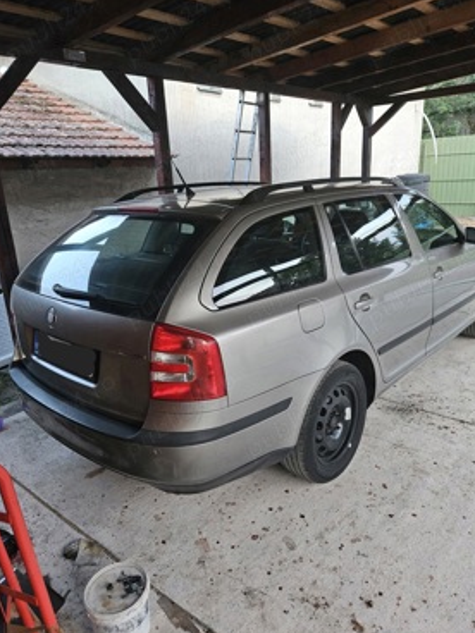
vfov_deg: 69.4
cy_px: 313
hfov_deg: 54.9
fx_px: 457
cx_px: 241
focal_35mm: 25
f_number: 1.8
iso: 640
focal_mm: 5.4
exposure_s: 1/50
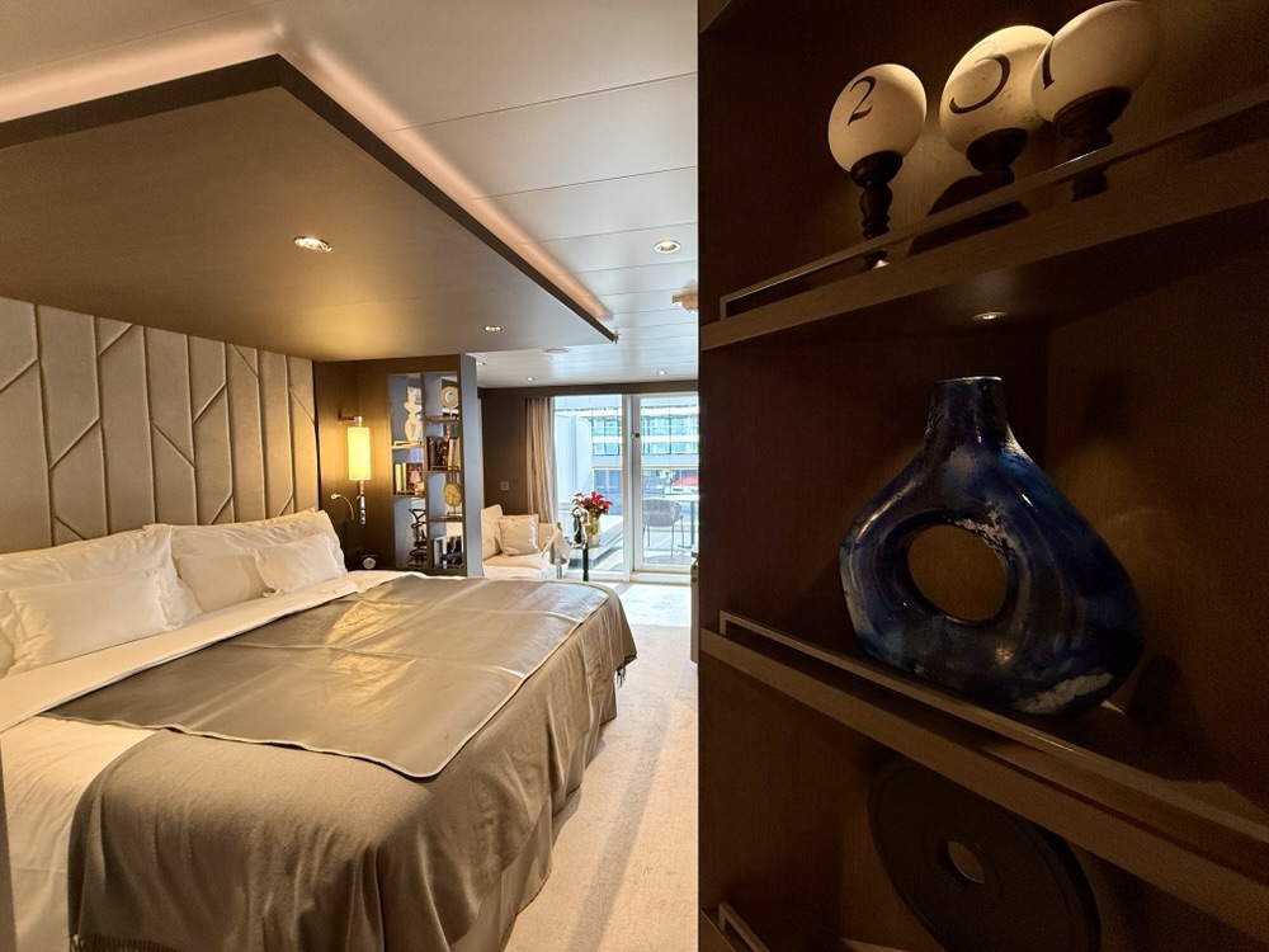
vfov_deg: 85.7
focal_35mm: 14
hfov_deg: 102.1
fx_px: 513
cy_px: 476
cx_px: 634
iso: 160
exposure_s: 1/122
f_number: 2.2
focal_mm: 2.22
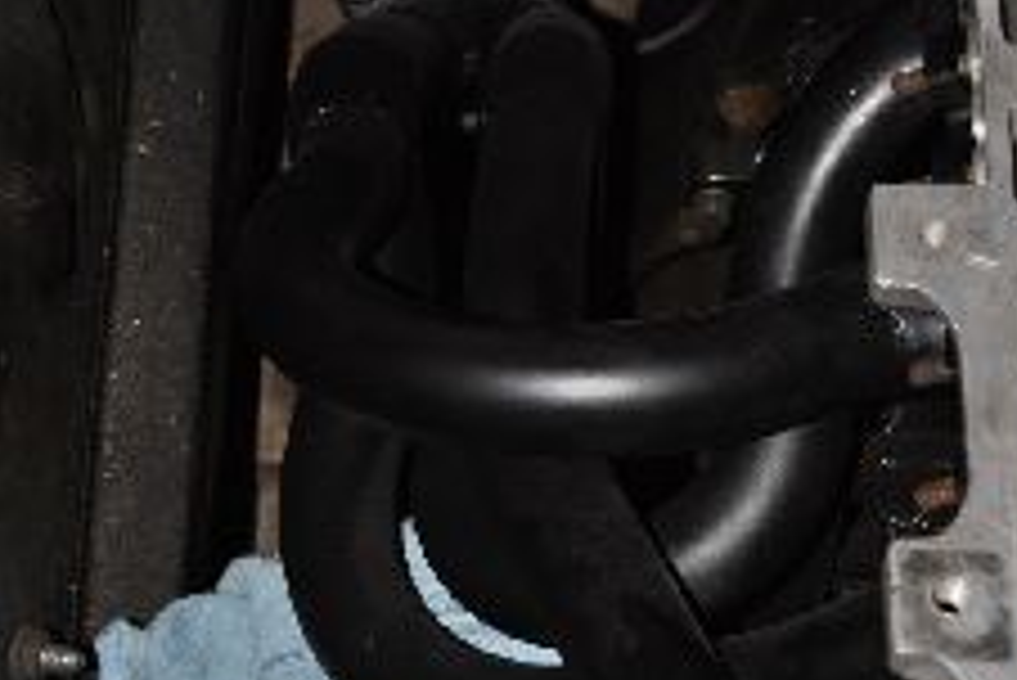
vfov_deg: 13.4
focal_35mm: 102
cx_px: 502
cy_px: 450
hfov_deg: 20.0
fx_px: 2883
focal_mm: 32
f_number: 4.8
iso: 200
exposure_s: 1/60
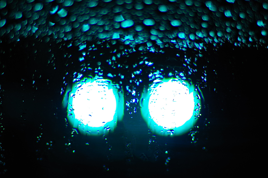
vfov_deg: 18.1
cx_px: 134
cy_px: 89
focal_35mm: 75
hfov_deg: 27.0
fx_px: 557
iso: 500
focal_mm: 50
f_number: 1.7
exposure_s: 1/25
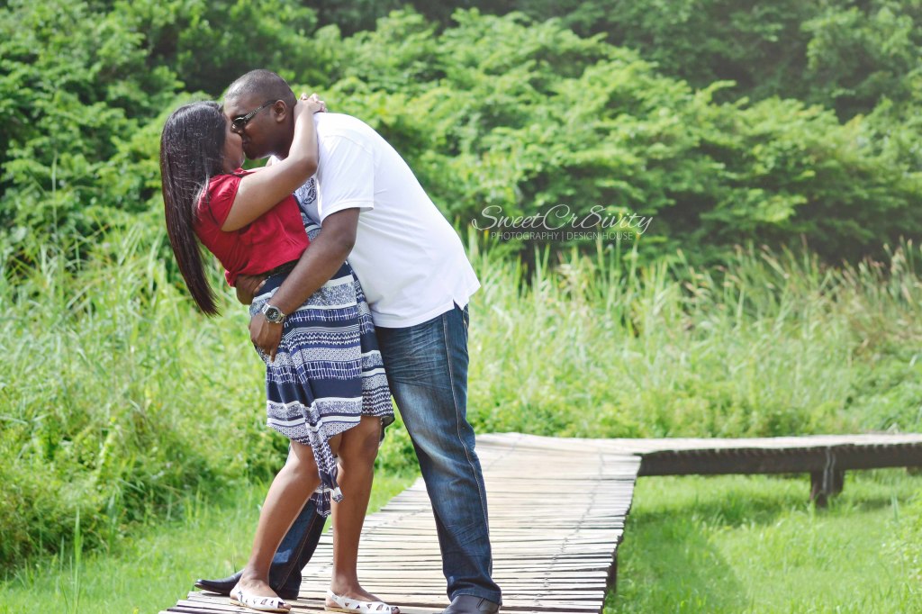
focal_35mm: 105
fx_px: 2688
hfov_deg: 19.5
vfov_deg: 13.0
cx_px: 461
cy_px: 307
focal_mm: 70
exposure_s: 1/2500
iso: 400
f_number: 4
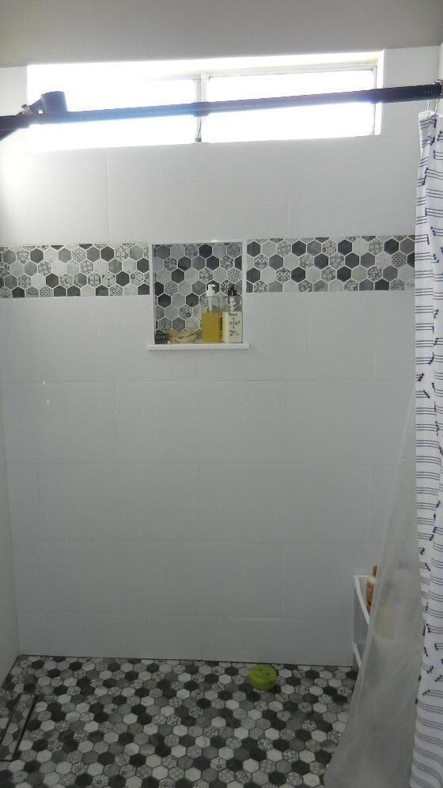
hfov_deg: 41.2
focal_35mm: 28
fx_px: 585
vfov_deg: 67.9
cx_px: 165
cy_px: 391
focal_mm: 4.5
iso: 200
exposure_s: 1/30
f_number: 3.5
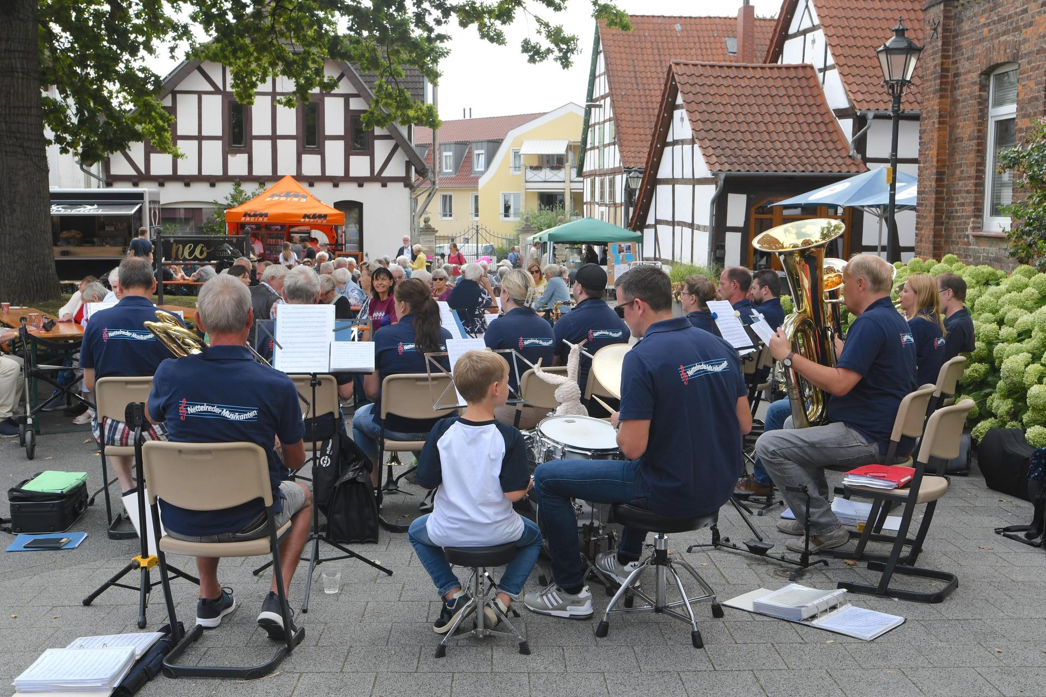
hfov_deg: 53.1
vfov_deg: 36.9
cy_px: 348
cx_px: 523
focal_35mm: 36
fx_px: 1046
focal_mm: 24
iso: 250
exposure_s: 1/250
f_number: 8
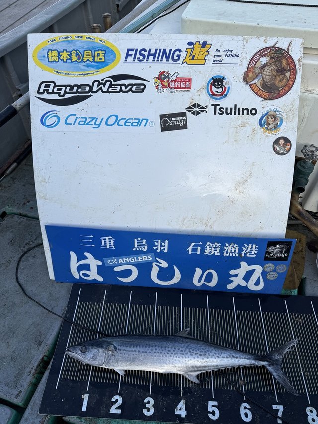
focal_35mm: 24
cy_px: 212
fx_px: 294
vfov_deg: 71.6
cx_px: 159
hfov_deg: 56.8
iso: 80
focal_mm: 6.76
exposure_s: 1/1653
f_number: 1.78
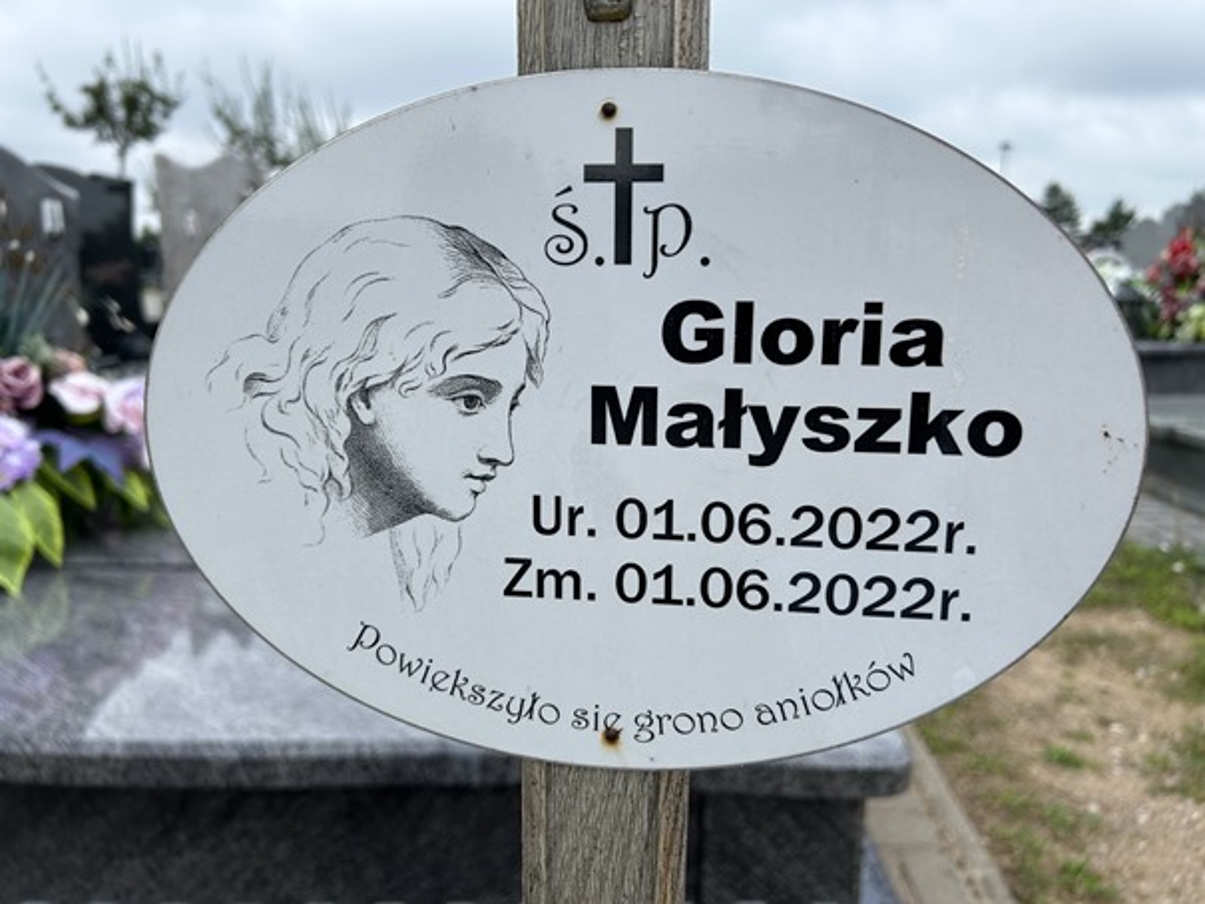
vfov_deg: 53.1
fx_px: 905
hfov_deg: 67.3
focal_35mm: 26
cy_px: 452
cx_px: 602
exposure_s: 1/1412
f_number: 1.5
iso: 50
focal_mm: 5.7
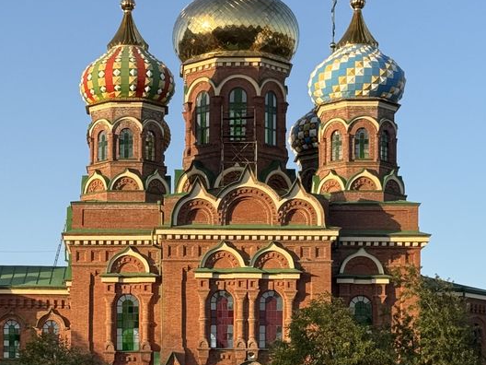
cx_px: 122
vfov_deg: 13.6
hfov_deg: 17.9
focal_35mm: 109
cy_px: 159
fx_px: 1530
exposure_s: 1/2110
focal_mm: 6.76
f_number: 1.78
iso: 64
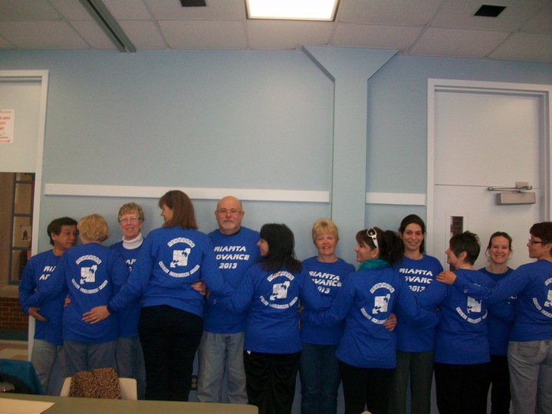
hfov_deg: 56.8
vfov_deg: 44.2
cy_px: 207
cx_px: 276
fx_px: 510
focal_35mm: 32
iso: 120
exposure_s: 1/60
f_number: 2.8
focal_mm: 5.7
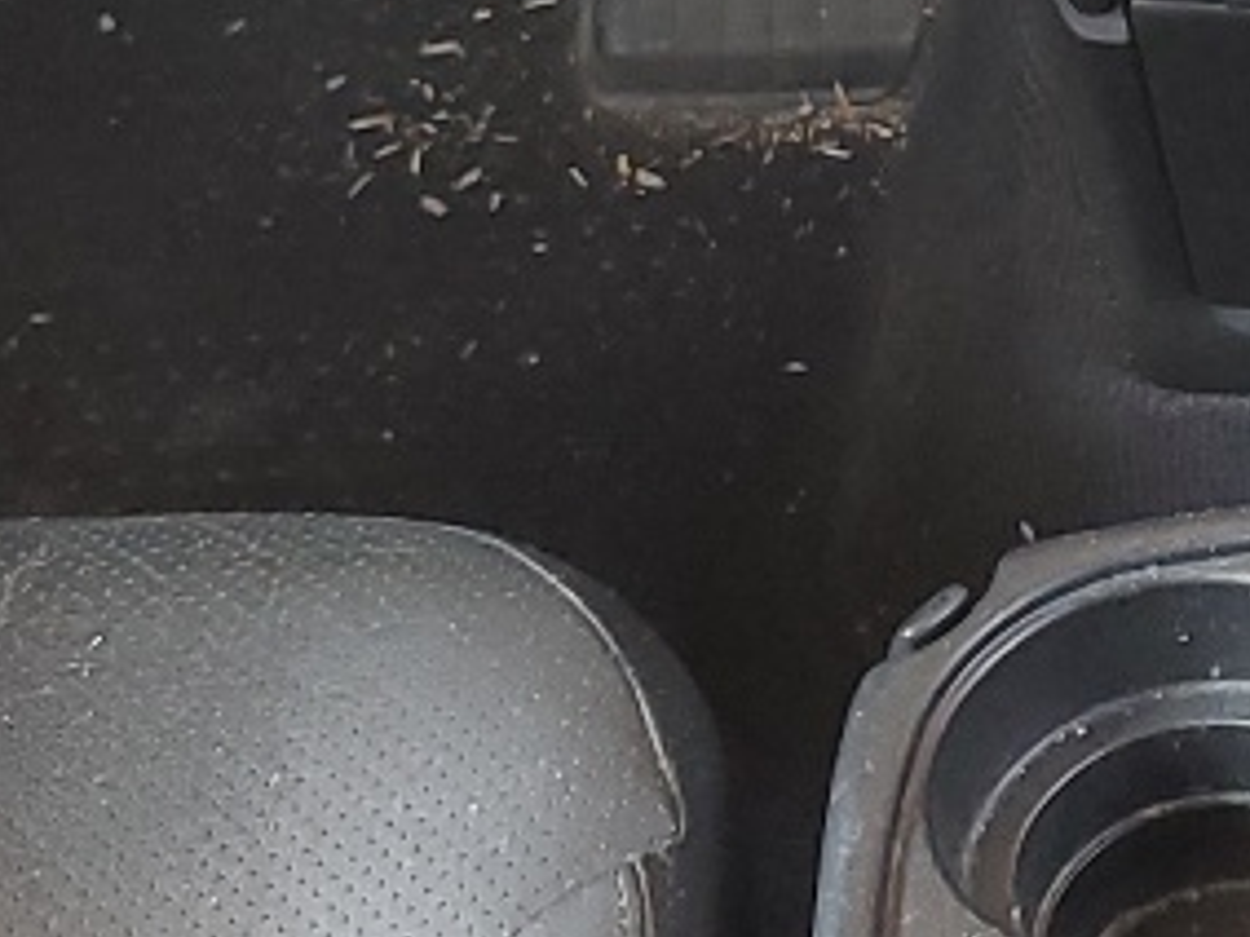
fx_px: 5306
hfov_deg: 13.2
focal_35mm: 147
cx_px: 1365
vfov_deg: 10.0
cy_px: -106
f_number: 1.5
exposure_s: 1/60.2
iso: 67
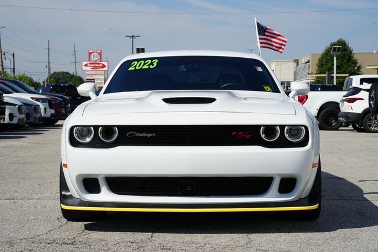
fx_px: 809
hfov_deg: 26.3
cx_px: 189
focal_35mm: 77
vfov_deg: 17.7
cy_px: 126
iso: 100
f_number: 14
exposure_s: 1/160
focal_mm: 77
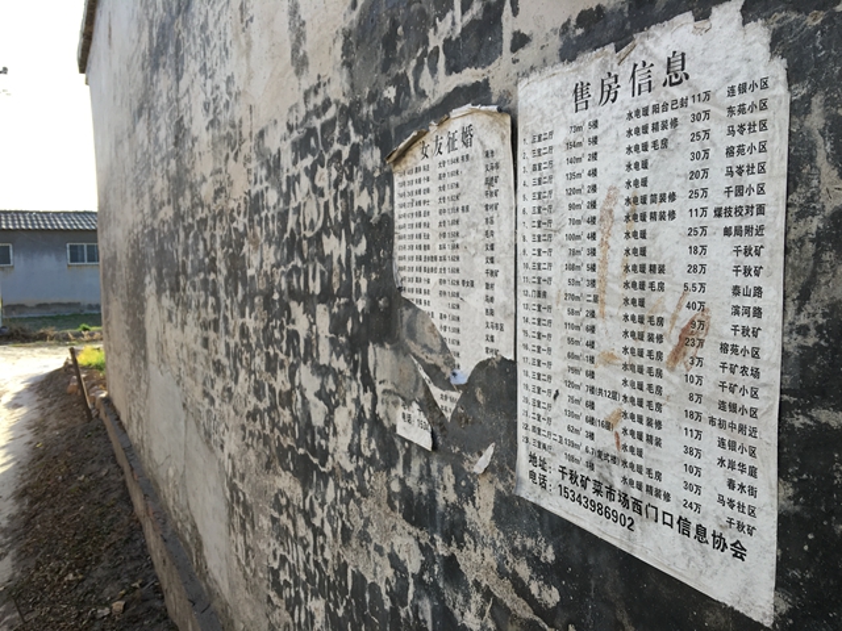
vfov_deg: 48.2
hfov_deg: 61.7
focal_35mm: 29
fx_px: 705
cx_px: 421
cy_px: 316
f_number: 2.2
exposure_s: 1/222
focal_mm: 4.15
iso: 25
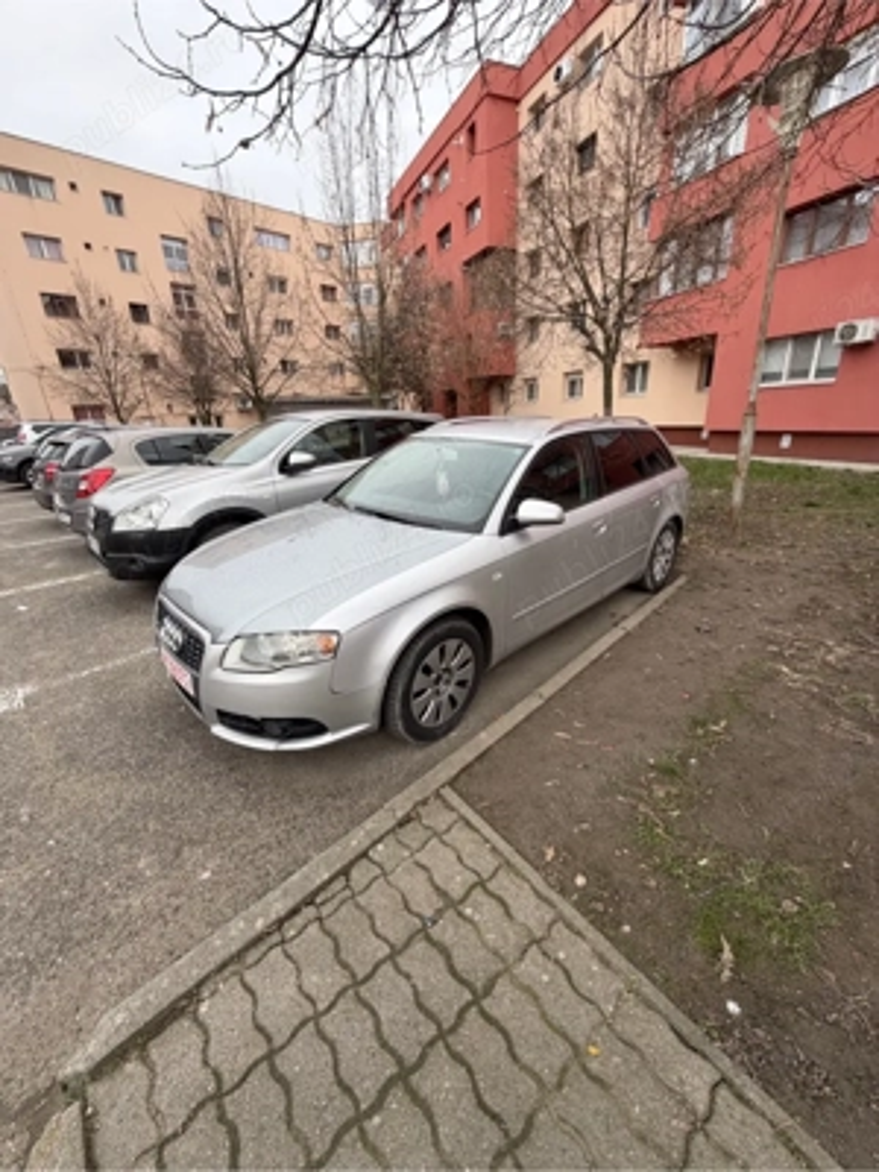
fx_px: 474
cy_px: 586
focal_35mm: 14
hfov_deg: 85.7
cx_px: 440
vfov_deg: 102.1
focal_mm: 2.22
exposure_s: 1/142
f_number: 2.2
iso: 40
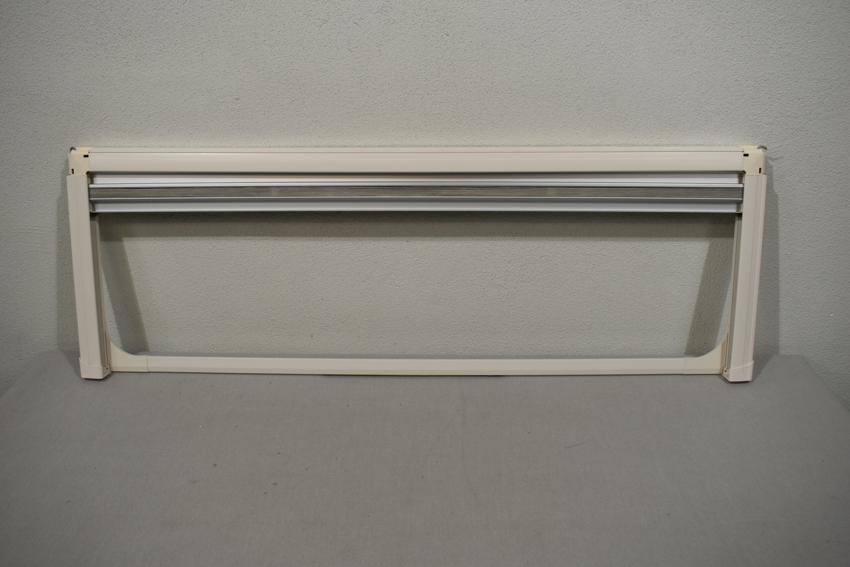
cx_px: 425
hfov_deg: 61.9
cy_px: 284
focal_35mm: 30
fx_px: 708
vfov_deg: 43.6
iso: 250
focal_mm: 20
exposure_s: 1/125
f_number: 5.6
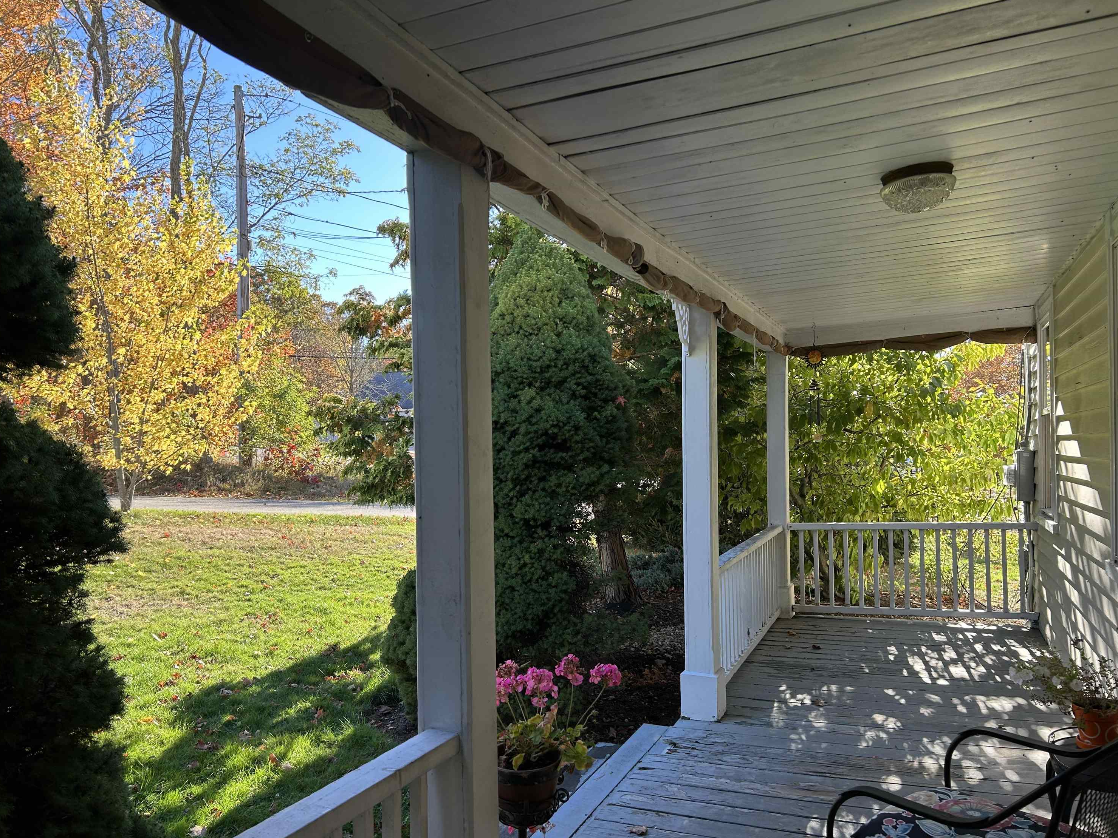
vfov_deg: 51.4
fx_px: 872
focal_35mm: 27
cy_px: 434
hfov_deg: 65.3
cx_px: 545
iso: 50
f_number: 1.5
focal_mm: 5.7
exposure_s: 1/531
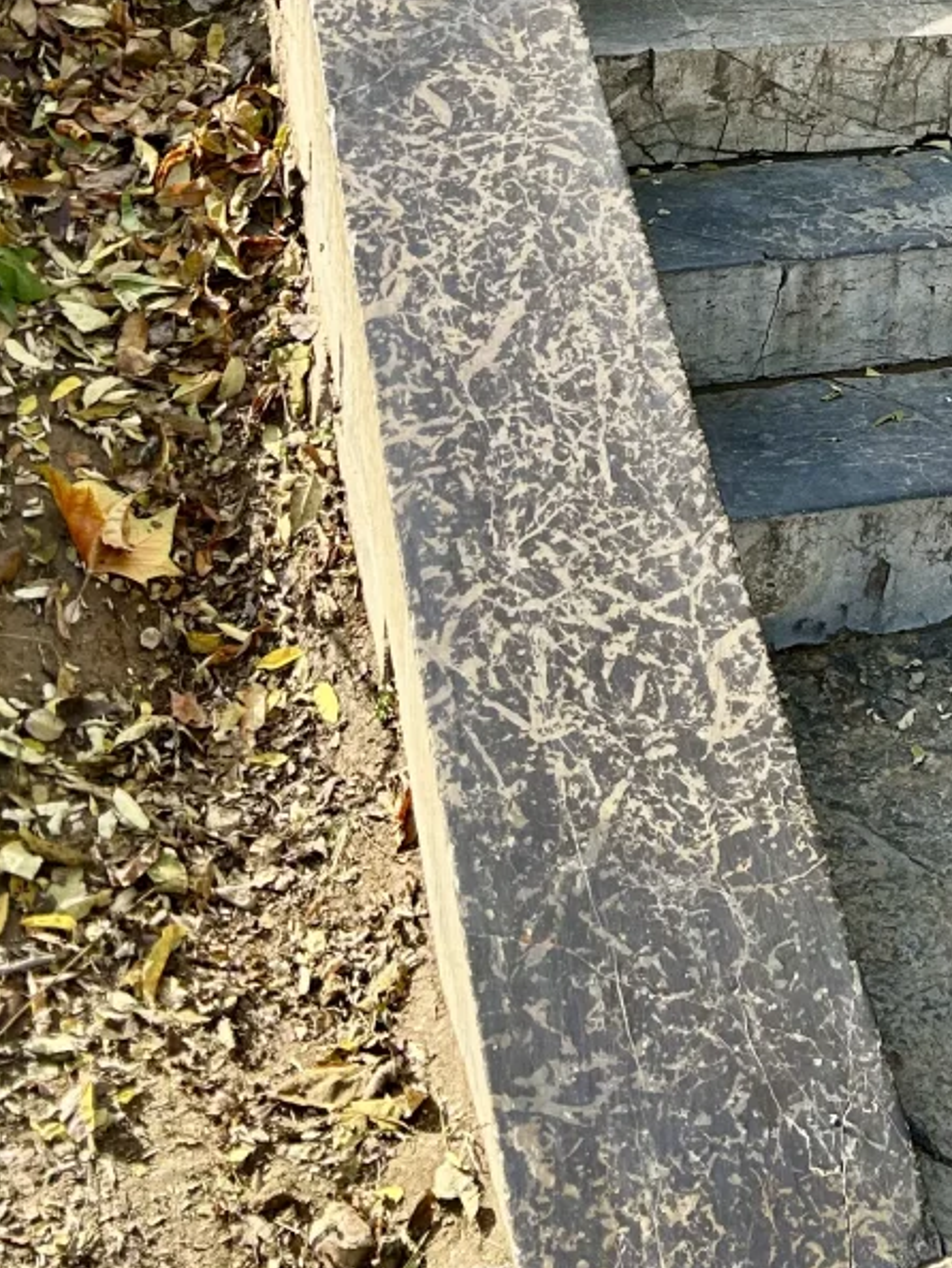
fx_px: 2308
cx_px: 792
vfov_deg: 27.1
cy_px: -252
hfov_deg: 22.9
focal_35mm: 63
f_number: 1.5
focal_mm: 5.7
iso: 50
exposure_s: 1/1079
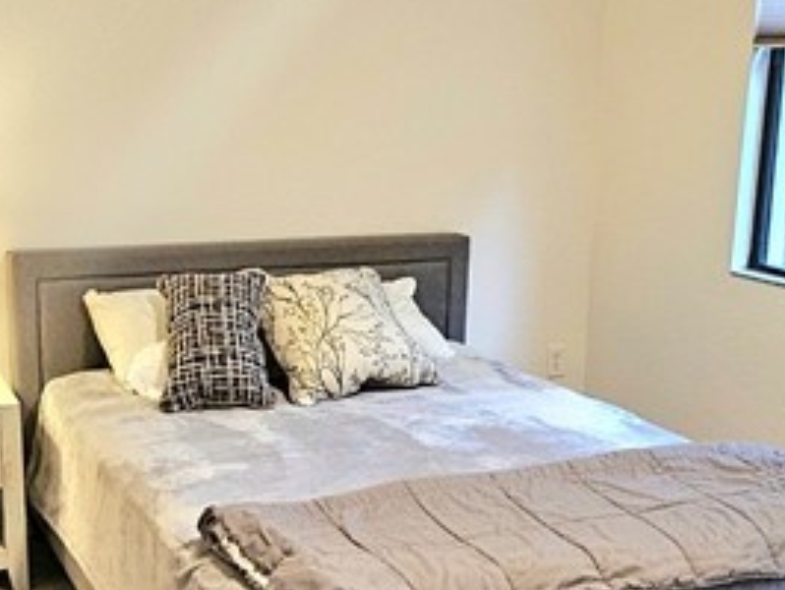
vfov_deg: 28.9
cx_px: 286
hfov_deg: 37.9
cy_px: 404
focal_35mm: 50
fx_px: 1135
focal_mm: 2.2
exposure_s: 1/40
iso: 400
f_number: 2.2
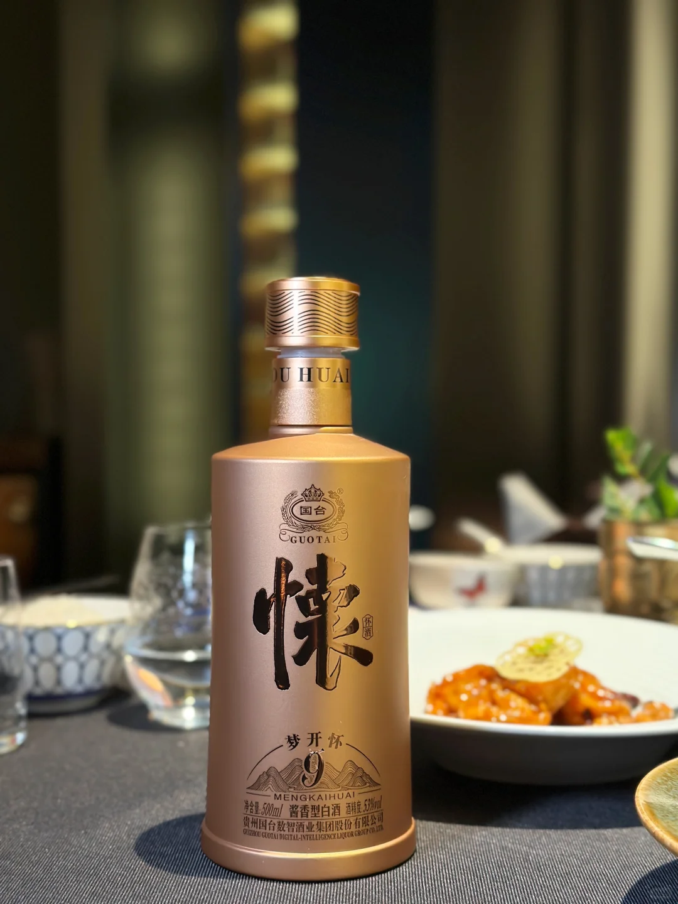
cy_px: 452
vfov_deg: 39.7
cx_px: 339
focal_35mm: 48
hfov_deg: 30.3
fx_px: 1254
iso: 160
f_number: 1.78
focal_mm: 6.86
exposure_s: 1/59
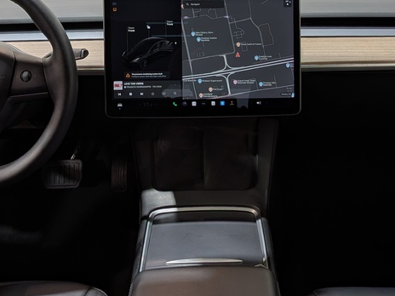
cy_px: 66
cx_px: 218
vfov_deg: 27.1
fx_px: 605
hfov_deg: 36.1
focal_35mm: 53
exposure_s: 1/120
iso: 31
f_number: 1.7
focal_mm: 4.53
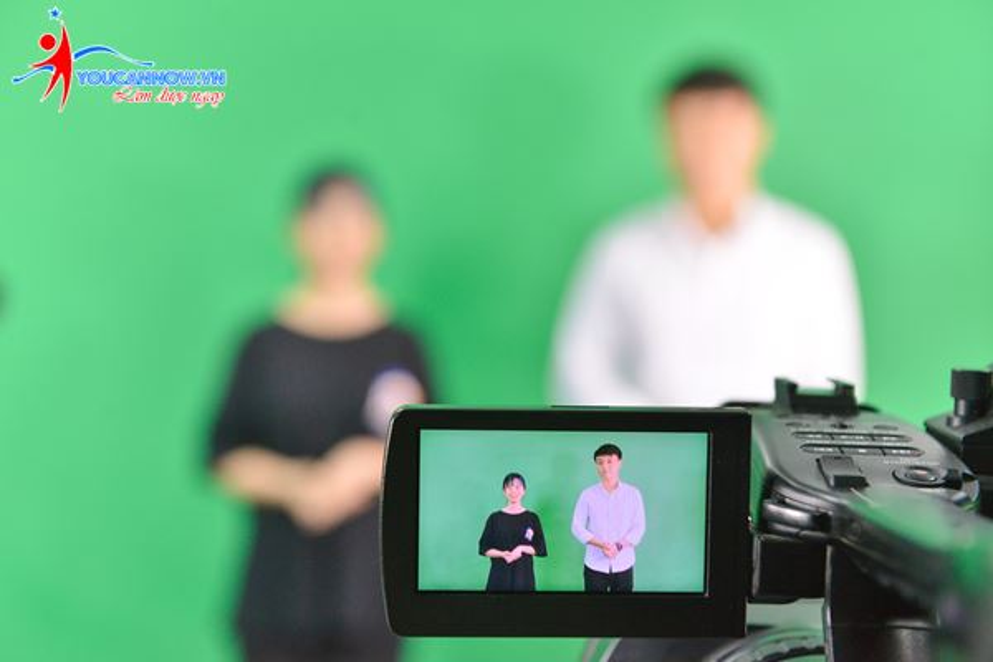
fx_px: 1600
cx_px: 496
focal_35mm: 58
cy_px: 331
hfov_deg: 34.5
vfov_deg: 23.4
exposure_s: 1/350
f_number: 4
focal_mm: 58
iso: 2500
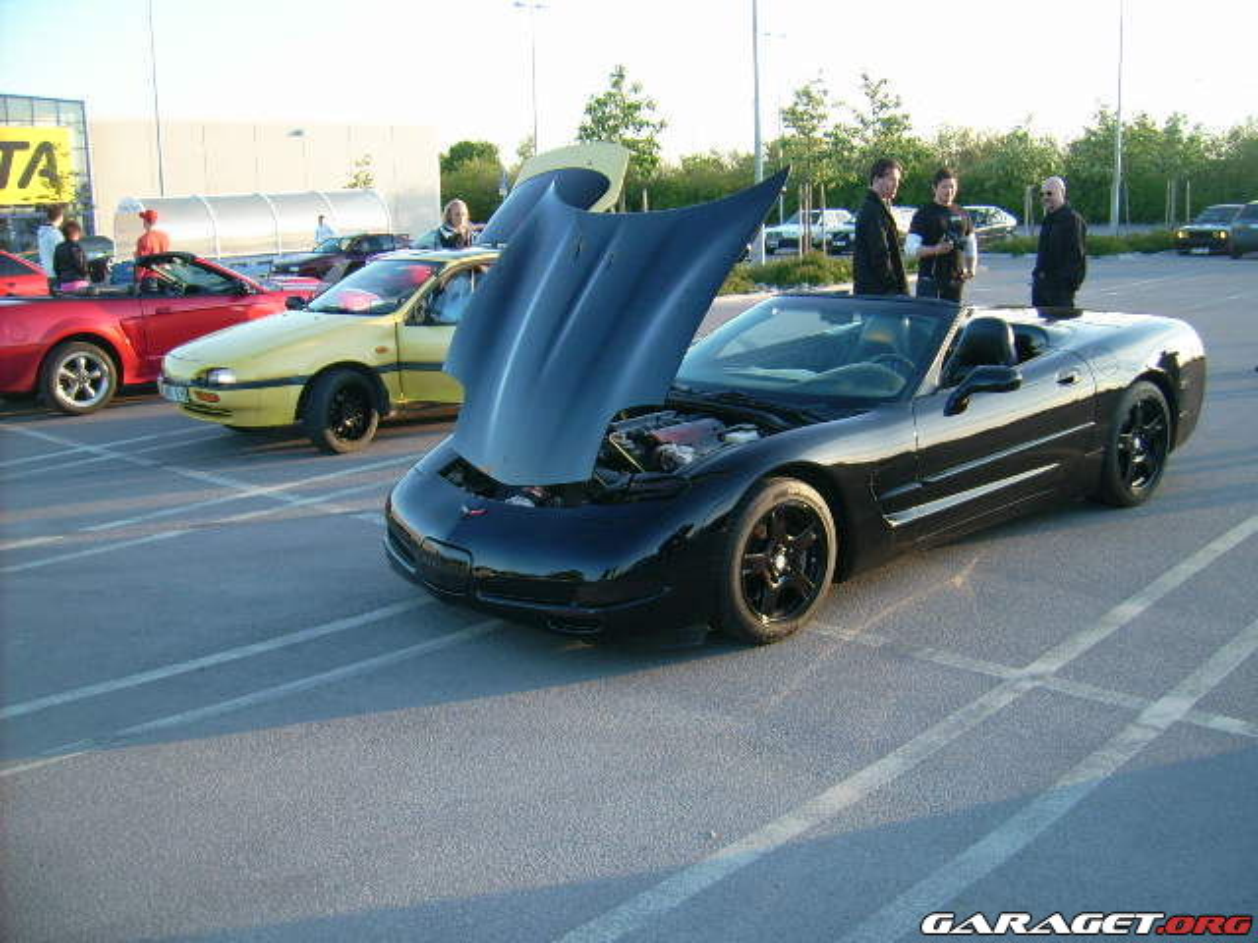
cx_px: 629
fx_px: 1272
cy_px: 472
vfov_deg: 40.7
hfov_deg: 52.6
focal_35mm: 35
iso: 50
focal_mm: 5.95
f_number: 2.8
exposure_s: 1/125
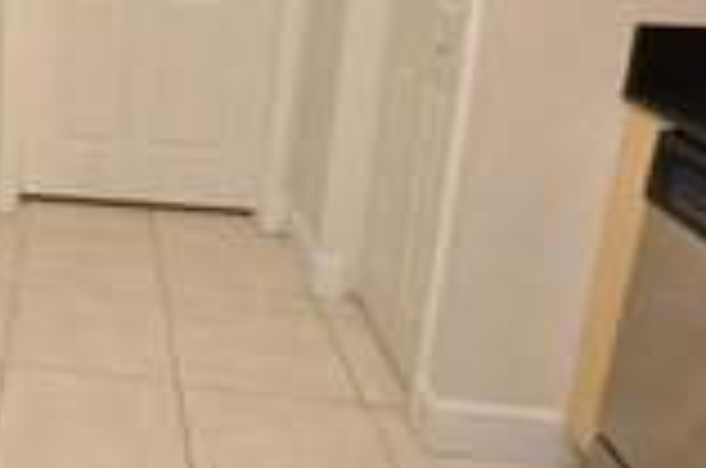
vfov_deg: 27.8
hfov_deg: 35.4
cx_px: -103
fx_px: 900
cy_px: 29
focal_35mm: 46
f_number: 4
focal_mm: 10
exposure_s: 1/60
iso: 800
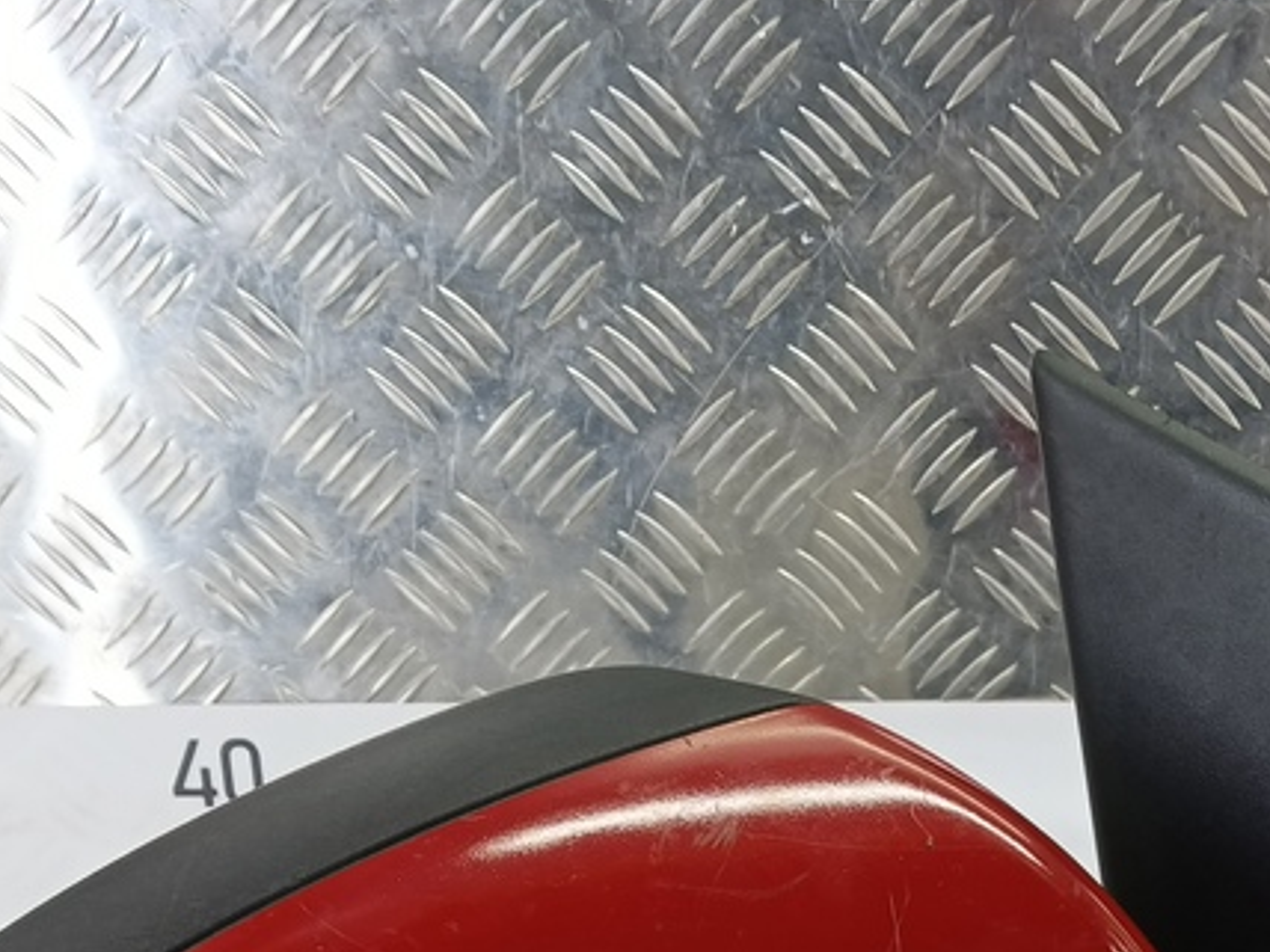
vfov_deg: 24.4
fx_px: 2018
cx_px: 985
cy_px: 1097
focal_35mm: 55
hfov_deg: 34.1
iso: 156
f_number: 1.6
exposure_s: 1/50
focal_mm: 4.11
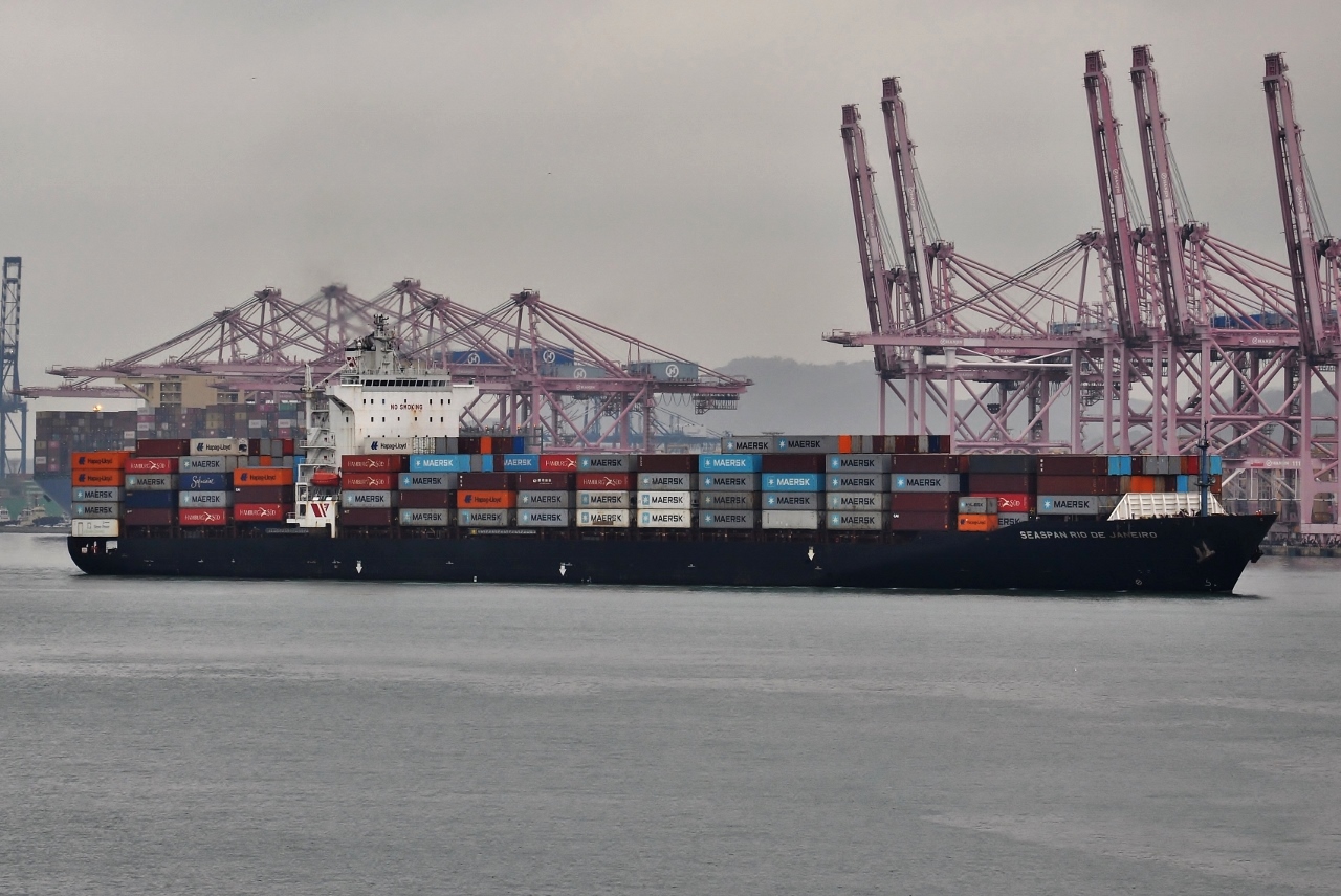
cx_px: 670
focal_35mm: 158
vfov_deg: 8.7
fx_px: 5870
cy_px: 448
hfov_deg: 13.0
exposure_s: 1/250
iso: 200
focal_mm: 105
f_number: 8
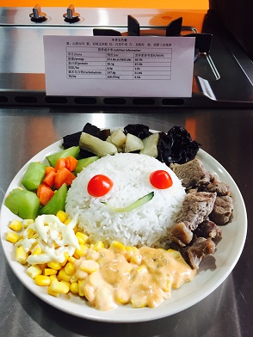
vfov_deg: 61.7
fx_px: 283
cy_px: 168
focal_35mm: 29
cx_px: 126
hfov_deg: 48.2
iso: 125
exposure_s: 1/33
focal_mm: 4.15
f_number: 2.2
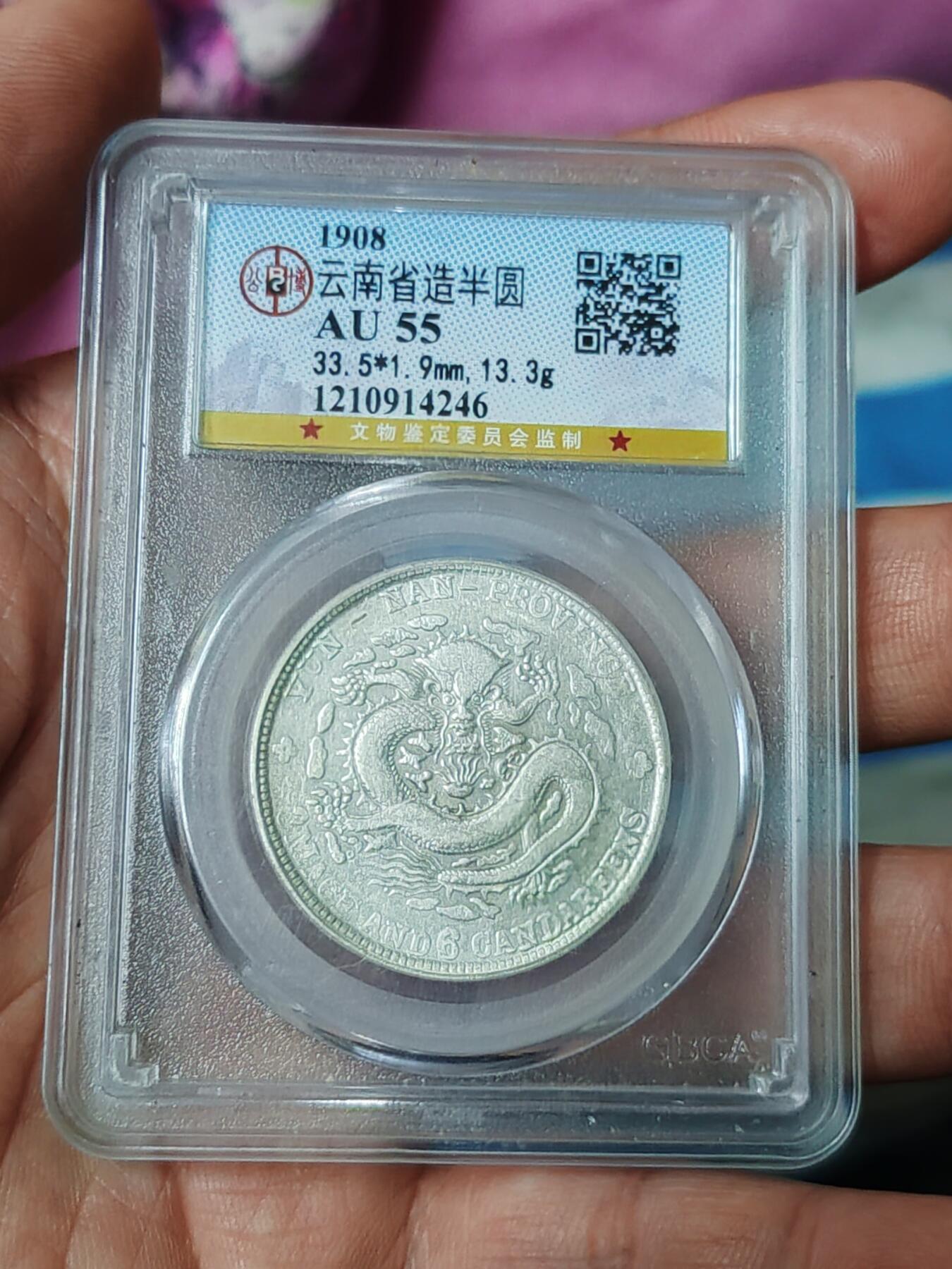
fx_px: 1980
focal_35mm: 54
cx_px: 476
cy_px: 634
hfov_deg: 27.0
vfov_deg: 35.5
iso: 3200
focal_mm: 6.12
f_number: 1.9
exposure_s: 1/33
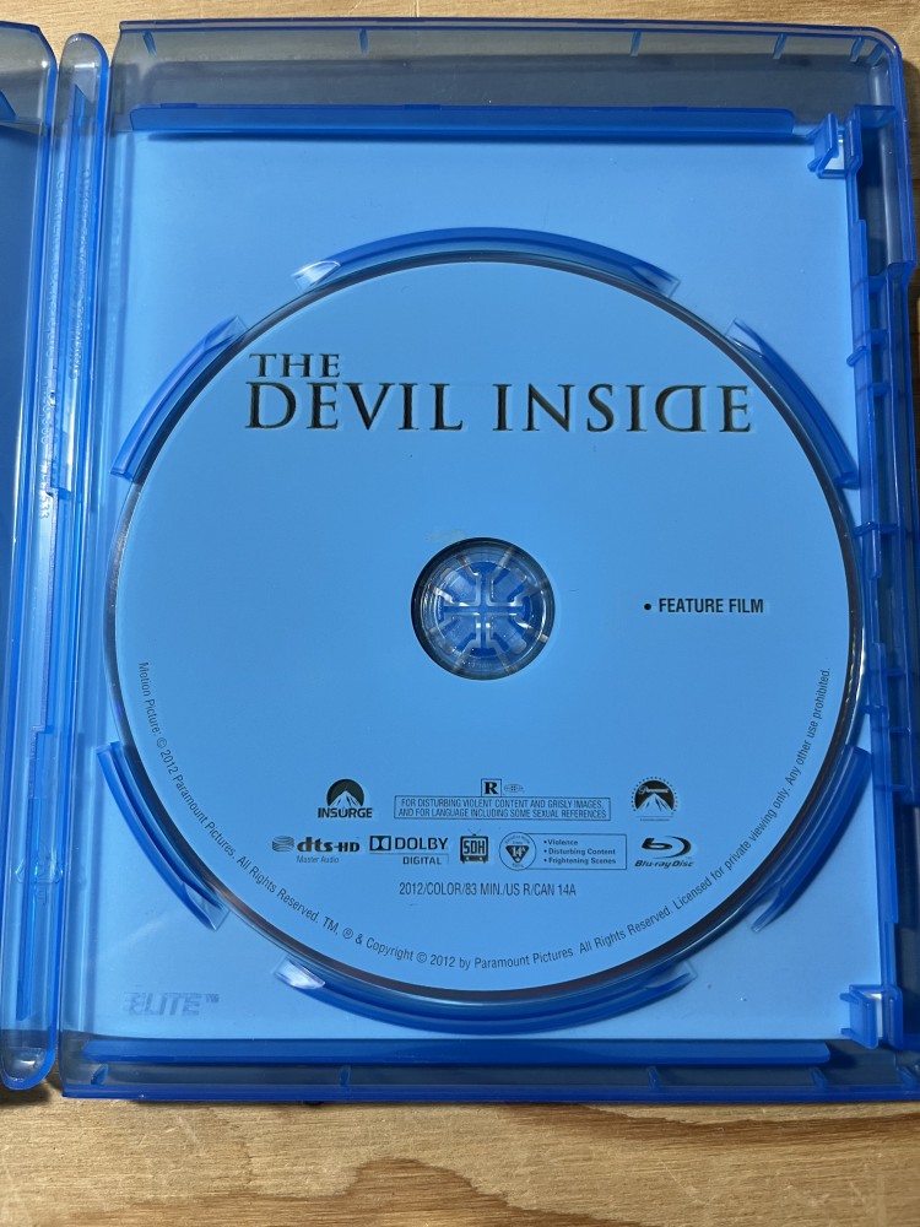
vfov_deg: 67.3
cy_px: 614
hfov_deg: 53.1
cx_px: 460
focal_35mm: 26
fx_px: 921
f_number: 1.6
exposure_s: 1/60
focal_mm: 5.1
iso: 100
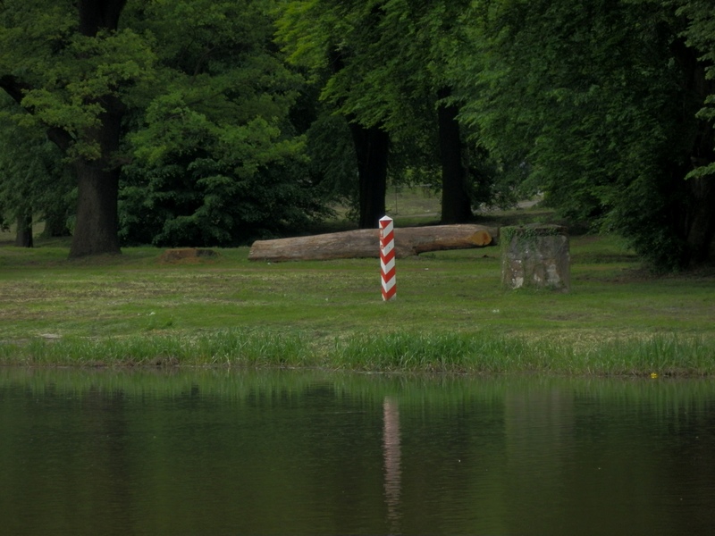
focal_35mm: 296
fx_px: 6114
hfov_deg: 6.7
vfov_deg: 5.0
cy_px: 268
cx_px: 358
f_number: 5.9
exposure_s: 1/320
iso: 200
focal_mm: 52.5
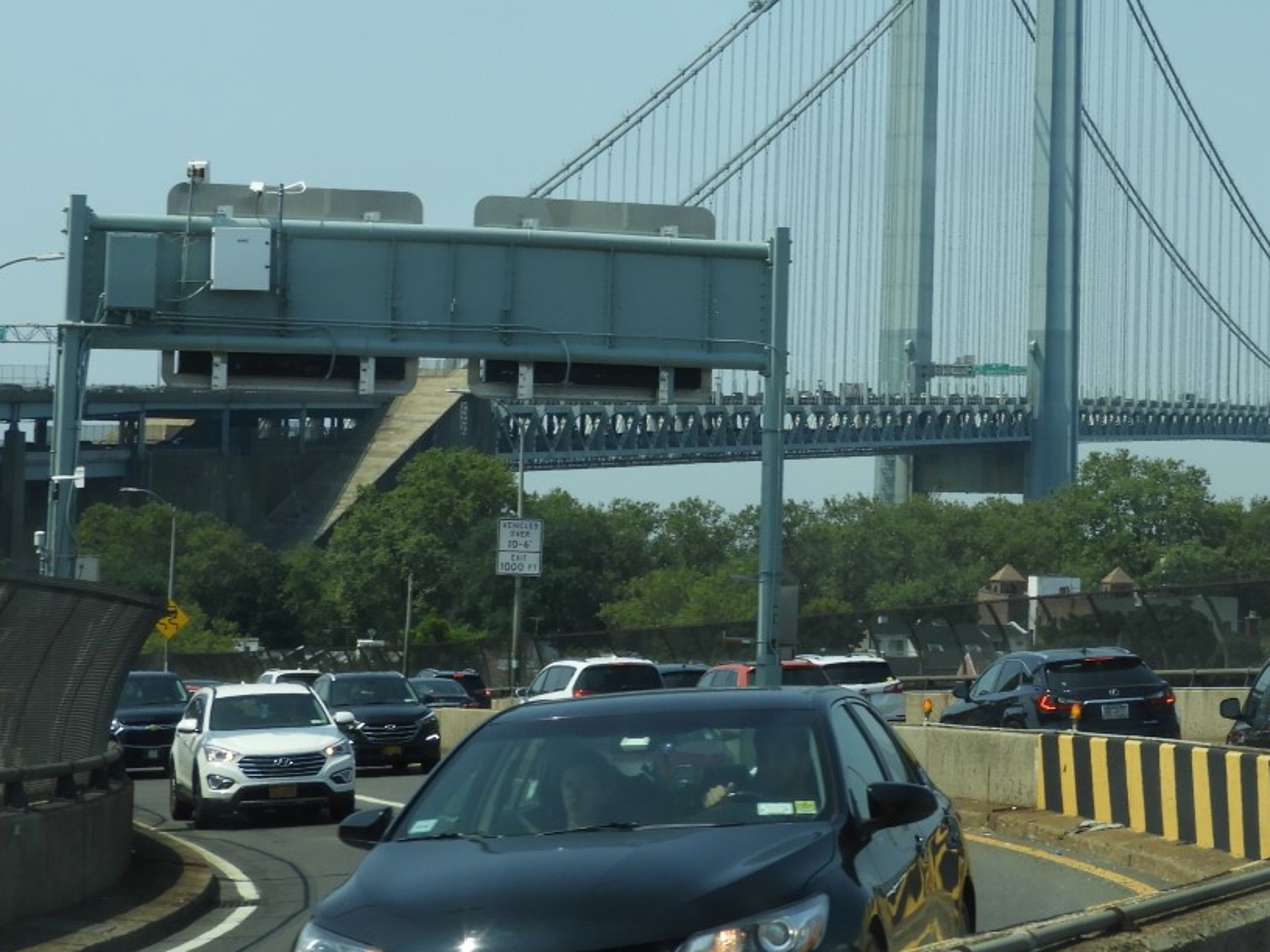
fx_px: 3888
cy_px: 176
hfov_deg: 18.4
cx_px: 1019
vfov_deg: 13.9
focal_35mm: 106
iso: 100
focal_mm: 10.7
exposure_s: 1/800
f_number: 4.2
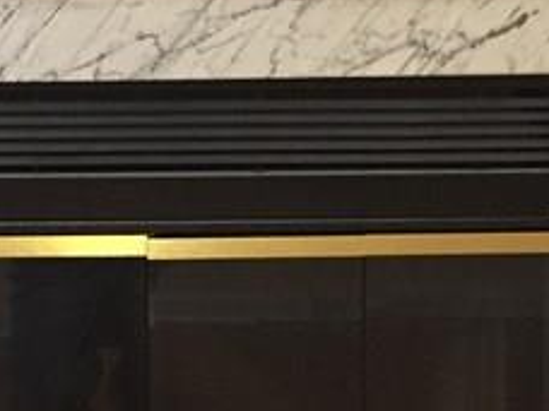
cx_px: 135
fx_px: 2062
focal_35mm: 130
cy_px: 240
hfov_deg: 15.1
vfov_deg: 11.4
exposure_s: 1/30
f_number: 2.2
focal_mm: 4.15
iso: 160
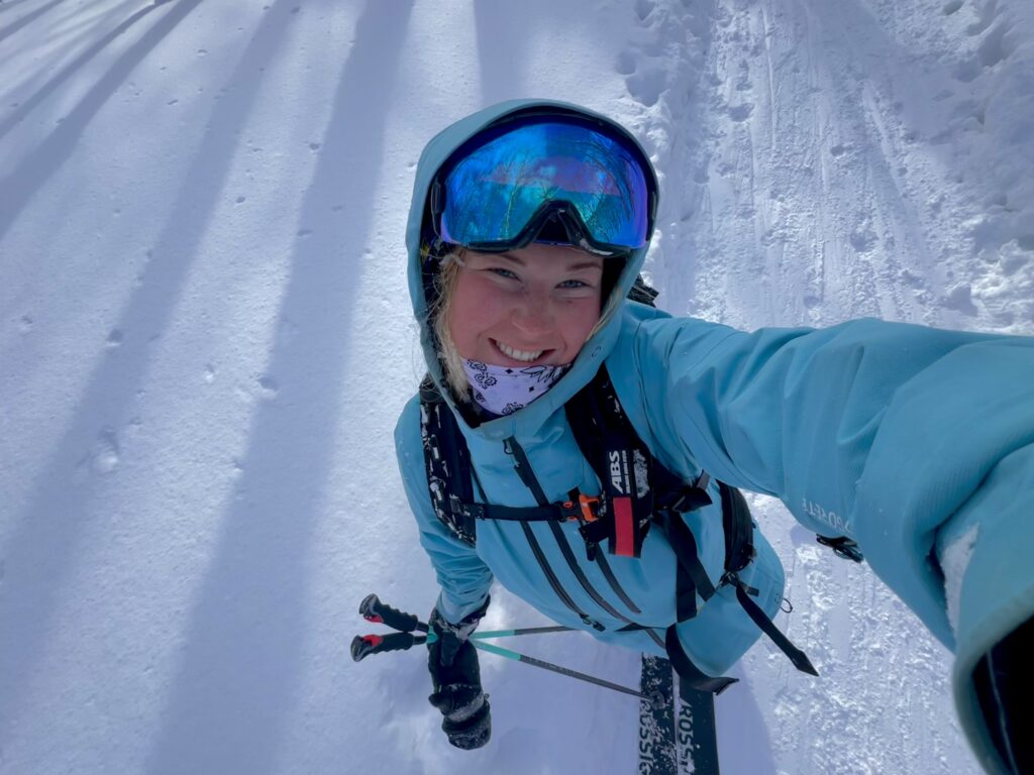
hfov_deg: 106.2
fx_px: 388
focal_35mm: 13
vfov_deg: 89.9
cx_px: 517
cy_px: 388
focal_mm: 1.57
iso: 32
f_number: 1.8
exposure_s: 1/612
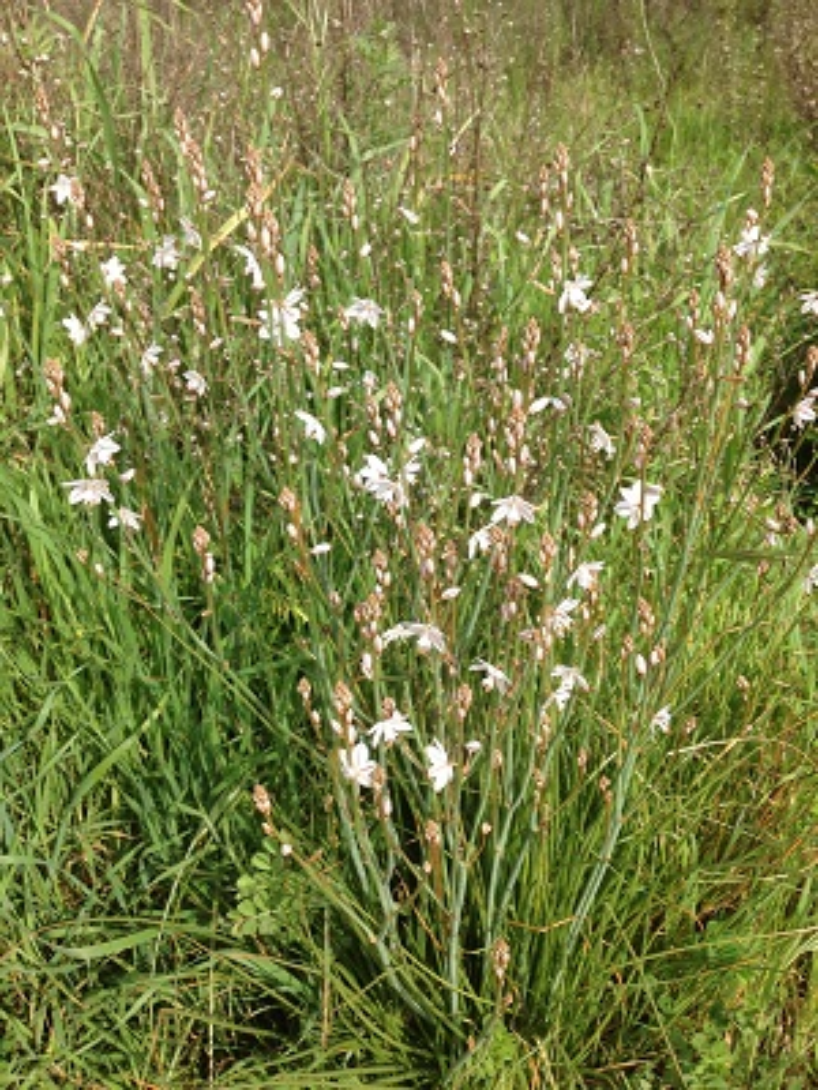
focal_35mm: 35
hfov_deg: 40.7
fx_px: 1103
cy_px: 545
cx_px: 409
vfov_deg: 52.6
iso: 50
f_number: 2.4
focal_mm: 4.28
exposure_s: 1/1255
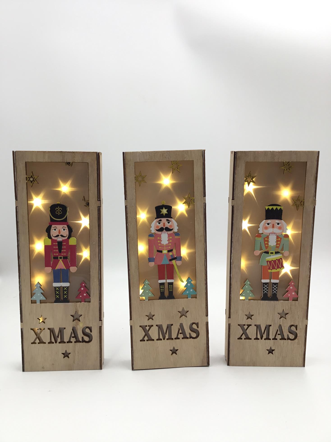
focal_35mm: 31
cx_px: 166
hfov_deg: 45.4
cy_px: 221
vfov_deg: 58.4
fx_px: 395
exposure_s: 1/100
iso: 25
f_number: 2.4
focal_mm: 3.3
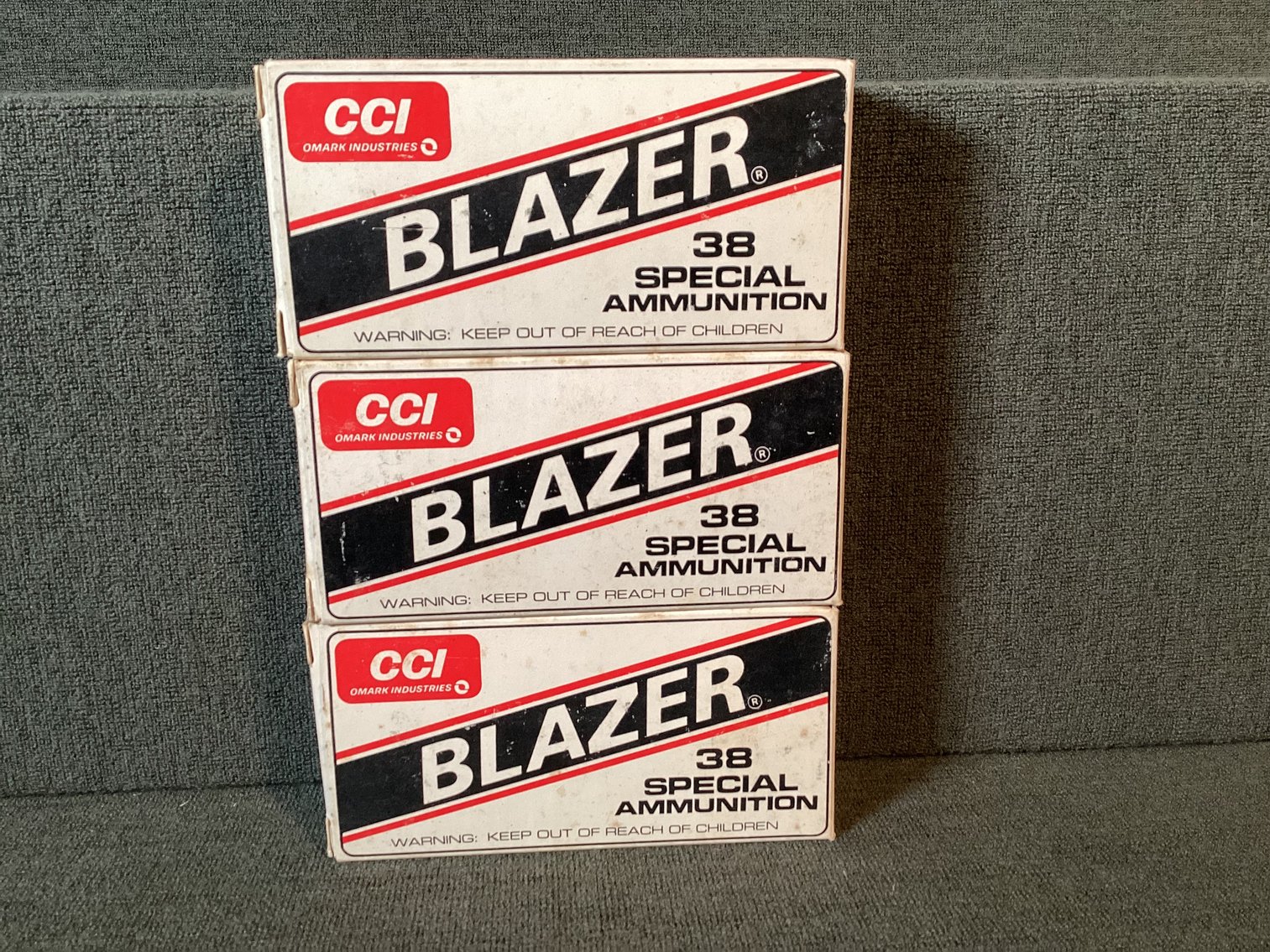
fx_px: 1137
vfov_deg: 45.4
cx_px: 635
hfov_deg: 58.3
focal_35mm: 31
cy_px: 476
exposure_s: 1/60
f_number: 2.4
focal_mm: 3.3
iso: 160
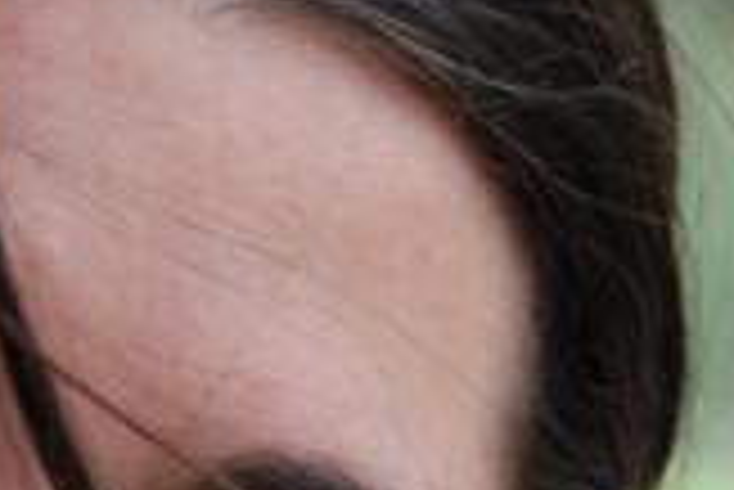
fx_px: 8998
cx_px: 18
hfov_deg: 4.7
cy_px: 546
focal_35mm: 441
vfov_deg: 3.1
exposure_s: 1/125
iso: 220
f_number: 5.3
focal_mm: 75
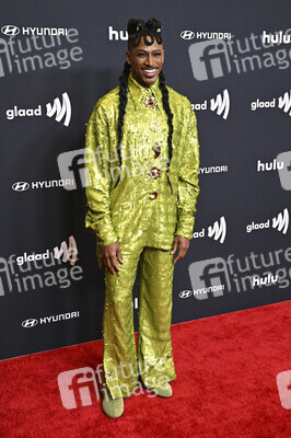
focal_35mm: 42
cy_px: 219
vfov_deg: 46.4
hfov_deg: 31.8
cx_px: 146
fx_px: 510
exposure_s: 1/250
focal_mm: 42
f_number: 5.6
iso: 4000
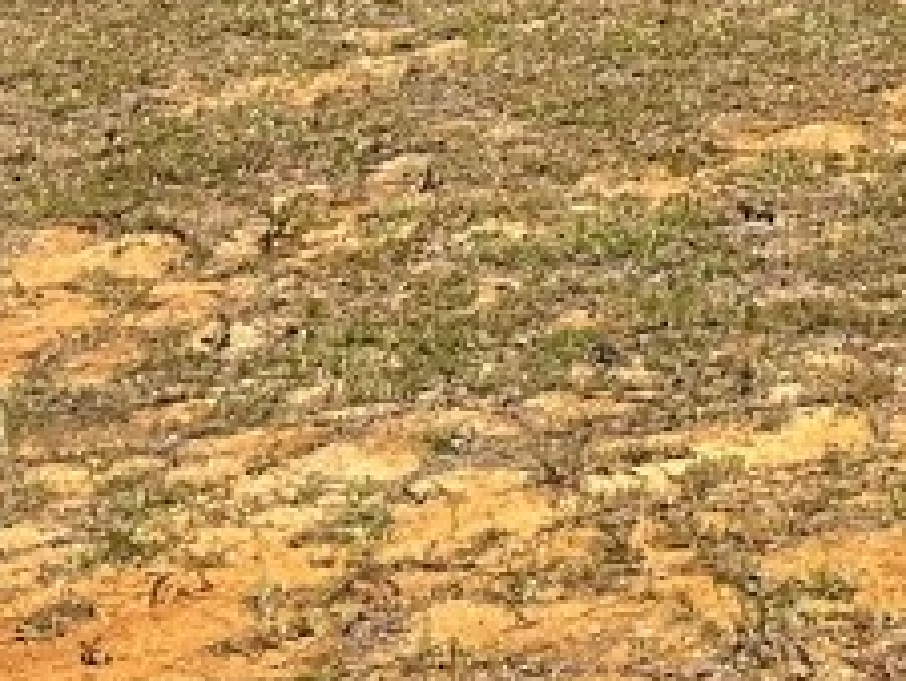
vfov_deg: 10.1
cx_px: 713
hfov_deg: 14.9
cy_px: -830
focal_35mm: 132
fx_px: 3457
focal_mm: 3
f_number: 1.8
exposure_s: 1/2227
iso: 25
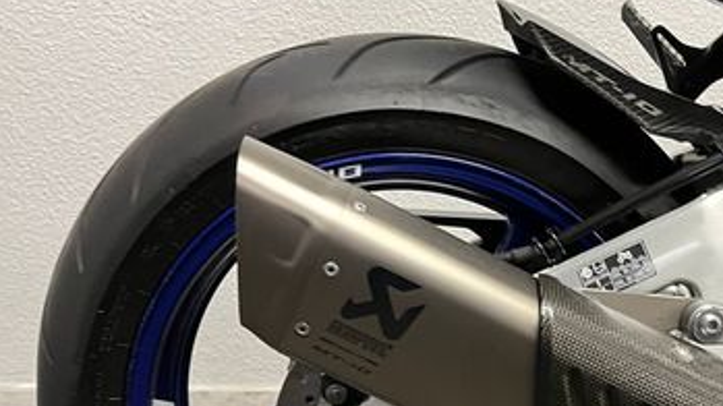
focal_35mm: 52
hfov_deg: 39.6
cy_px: 406
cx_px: 458
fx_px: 997
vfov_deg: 22.2
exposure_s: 1/50
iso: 250
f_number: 1.6
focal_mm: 5.1
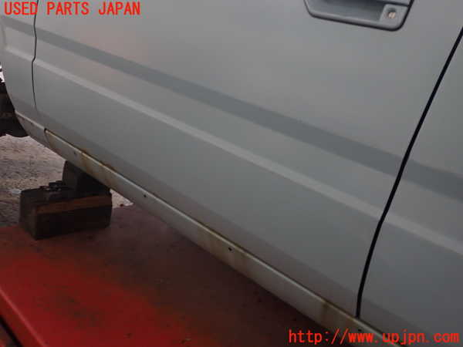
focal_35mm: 30
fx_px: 401
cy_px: 174
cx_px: 232
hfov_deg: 60.0
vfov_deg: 46.8
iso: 250
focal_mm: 5.4
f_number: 2.3
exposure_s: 1/30
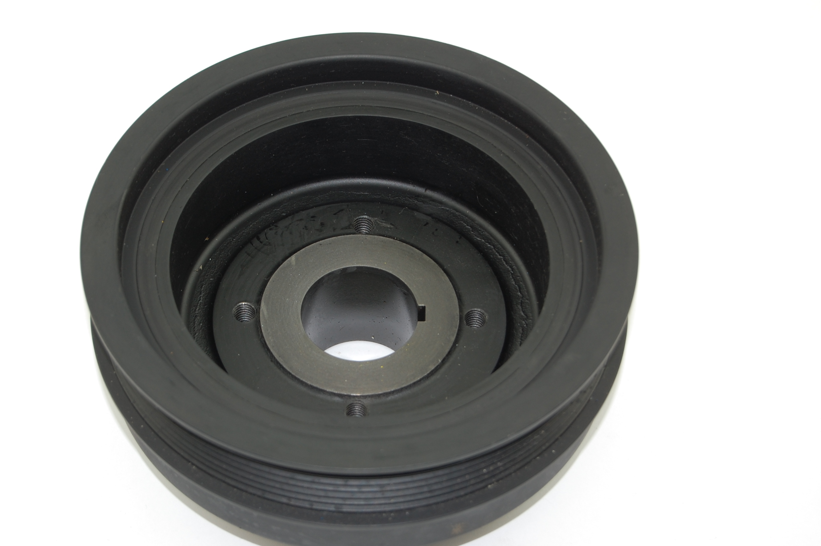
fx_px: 2109
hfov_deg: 22.0
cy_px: 301
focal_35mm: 93
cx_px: 370
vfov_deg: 14.7
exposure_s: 1/60
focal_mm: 55
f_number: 5.6
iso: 200
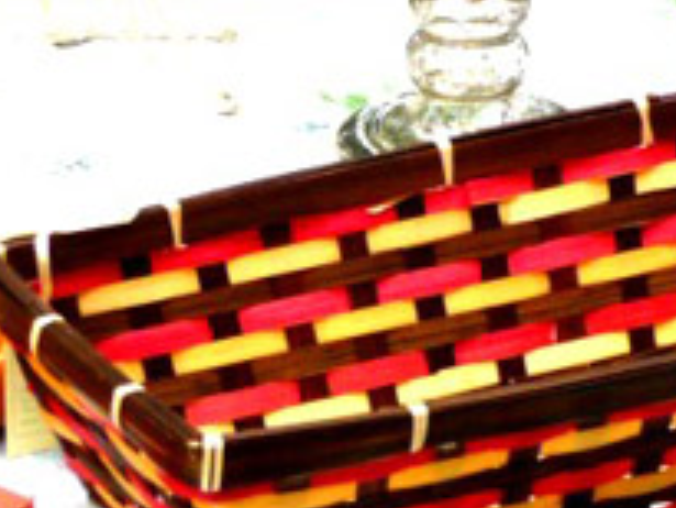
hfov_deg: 6.8
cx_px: 409
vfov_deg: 5.1
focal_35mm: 290
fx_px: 5667
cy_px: 190
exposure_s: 1/80
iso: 100
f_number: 4.1
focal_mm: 12.3
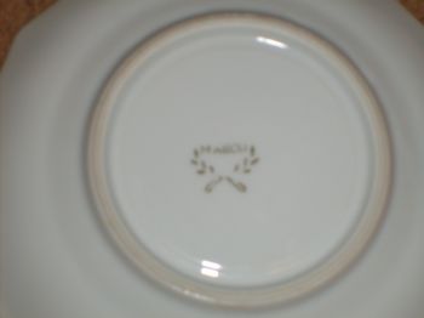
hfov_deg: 18.7
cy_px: 159
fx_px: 1285
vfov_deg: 14.1
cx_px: 212
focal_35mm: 105
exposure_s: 1/60
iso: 100
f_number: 4.9
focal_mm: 17.4
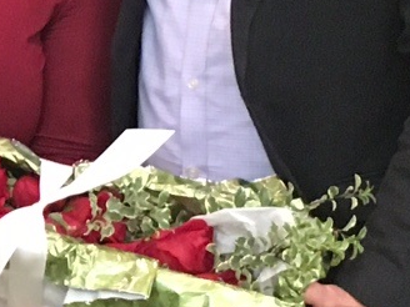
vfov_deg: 8.3
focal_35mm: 178
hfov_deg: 10.7
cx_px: -214
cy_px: 190
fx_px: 2108
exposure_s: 1/15
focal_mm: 4.15
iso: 400
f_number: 2.2
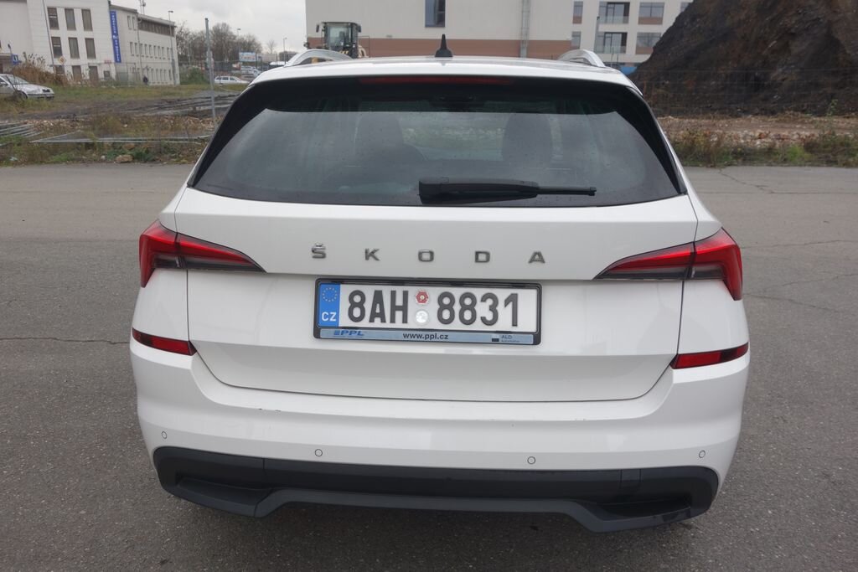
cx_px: 429
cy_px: 286
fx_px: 667
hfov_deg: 65.5
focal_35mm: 28
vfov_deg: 46.4
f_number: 4.5
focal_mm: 10.4
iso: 125
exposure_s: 1/100
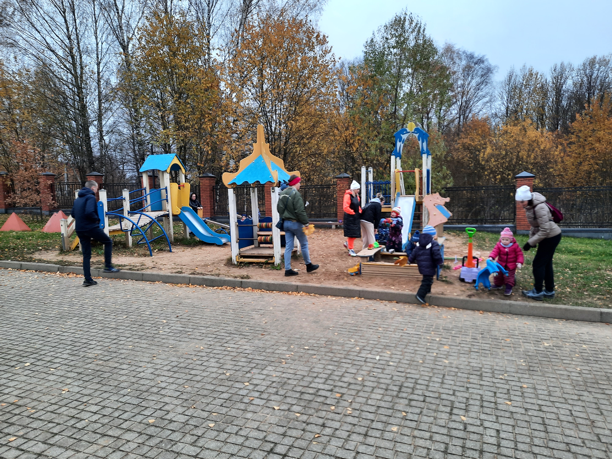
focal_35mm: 25
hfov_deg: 69.4
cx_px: 306
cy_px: 230
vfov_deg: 54.9
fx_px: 442
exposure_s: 1/50
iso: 40
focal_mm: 4.6
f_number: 2
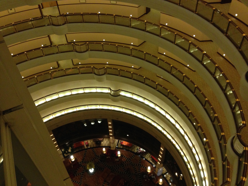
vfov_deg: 42.9
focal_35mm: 33
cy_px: 93
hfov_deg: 55.4
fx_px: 236
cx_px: 124
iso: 320
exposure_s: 1/20
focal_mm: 4.12
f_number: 2.4
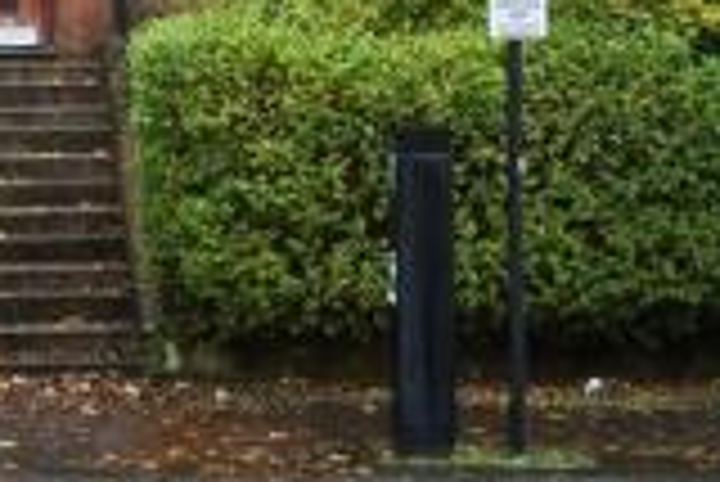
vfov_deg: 12.9
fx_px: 2082
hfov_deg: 19.0
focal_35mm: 104
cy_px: -61
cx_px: -27
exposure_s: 1/50
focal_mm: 35
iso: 500
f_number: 4
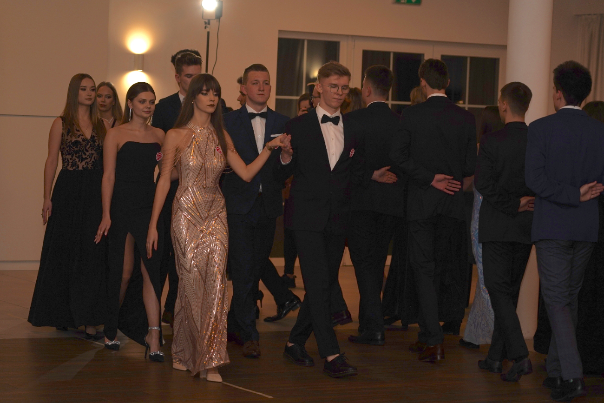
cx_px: 302
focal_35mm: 105
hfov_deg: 19.5
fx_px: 1762
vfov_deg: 13.0
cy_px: 202
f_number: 4
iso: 250
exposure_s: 1/100
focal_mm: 105
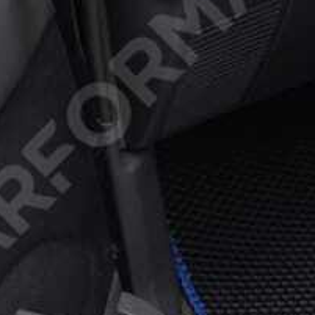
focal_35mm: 91
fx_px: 937
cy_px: 264
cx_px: 345
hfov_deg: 18.4
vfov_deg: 18.9
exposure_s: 1/60
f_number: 3.5
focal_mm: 18
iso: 800
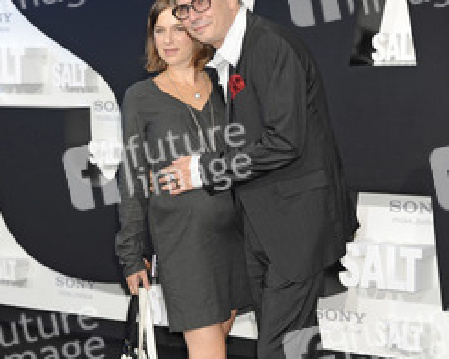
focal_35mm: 115
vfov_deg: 13.4
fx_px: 1528
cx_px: 211
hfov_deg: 16.7
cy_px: 258
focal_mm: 75
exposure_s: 1/160
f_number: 5.6
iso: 400
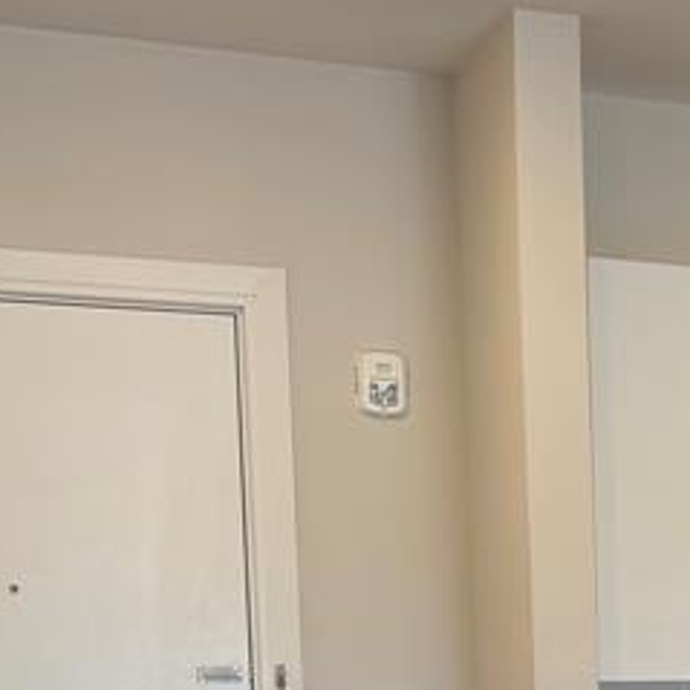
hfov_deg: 17.0
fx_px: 2052
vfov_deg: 18.1
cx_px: 1088
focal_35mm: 91
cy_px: 846
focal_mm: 6.76
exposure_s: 1/120
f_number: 1.78
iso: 160
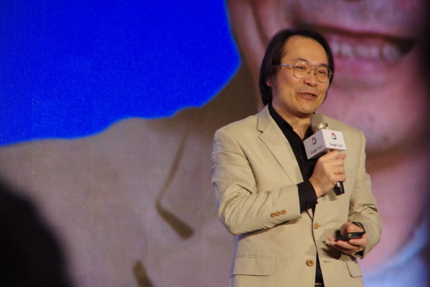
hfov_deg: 10.2
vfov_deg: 6.8
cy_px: 144
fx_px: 2413
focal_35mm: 202
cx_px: 215
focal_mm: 135
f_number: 5.6
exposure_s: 1/200
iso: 1600
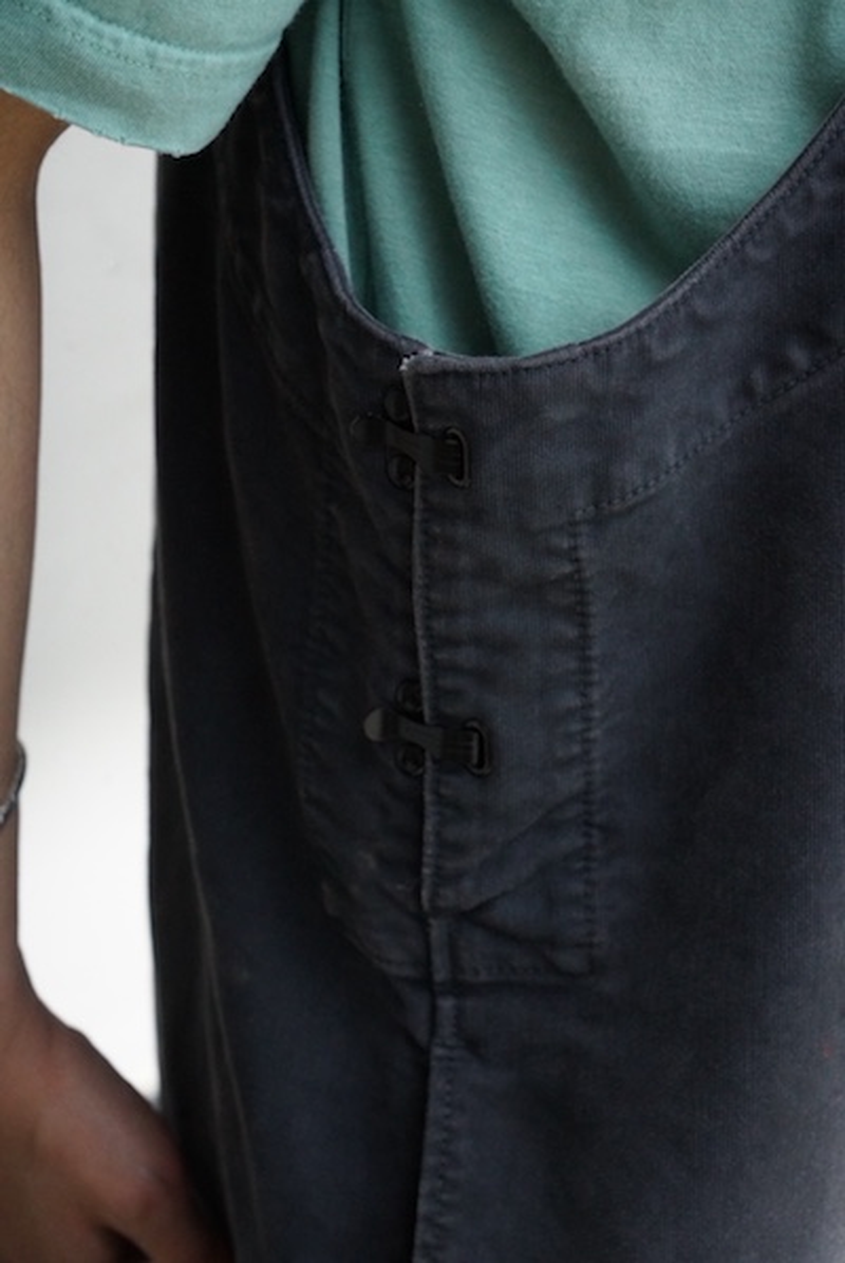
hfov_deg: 16.9
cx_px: 422
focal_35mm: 81
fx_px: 2845
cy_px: 632
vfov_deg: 25.0
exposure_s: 1/5000
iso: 10000
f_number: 9
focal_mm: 81
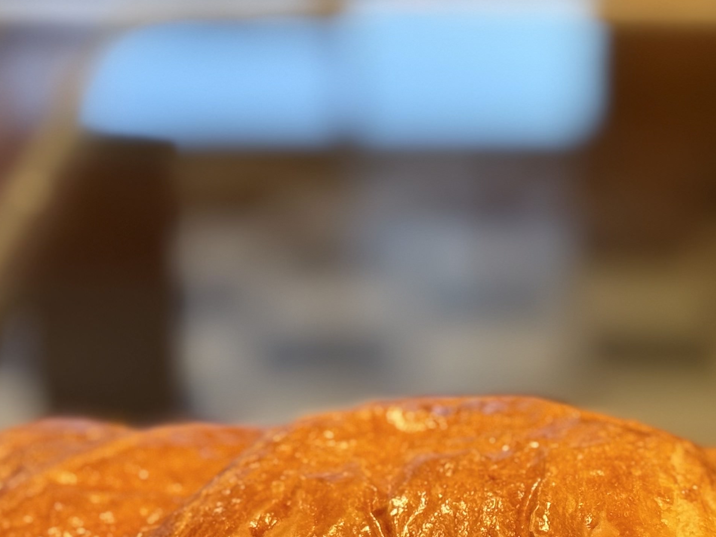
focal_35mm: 102
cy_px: 423
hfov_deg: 19.1
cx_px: 546
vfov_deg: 14.4
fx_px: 2110
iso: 250
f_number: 1.78
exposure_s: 1/60
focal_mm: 6.76
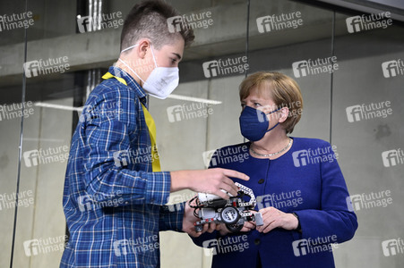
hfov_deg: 23.9
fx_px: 953
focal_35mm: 85
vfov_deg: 16.0
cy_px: 134
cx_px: 202
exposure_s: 1/400
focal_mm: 85
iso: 4000
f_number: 6.3
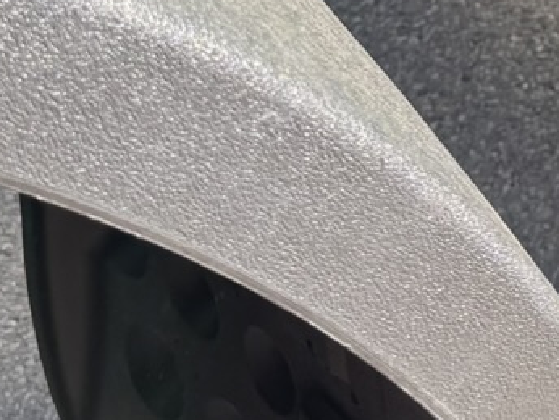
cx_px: 829
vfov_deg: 9.8
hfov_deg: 13.2
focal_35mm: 142
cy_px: -386
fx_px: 2295
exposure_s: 1/445
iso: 80
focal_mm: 6.76
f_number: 1.78
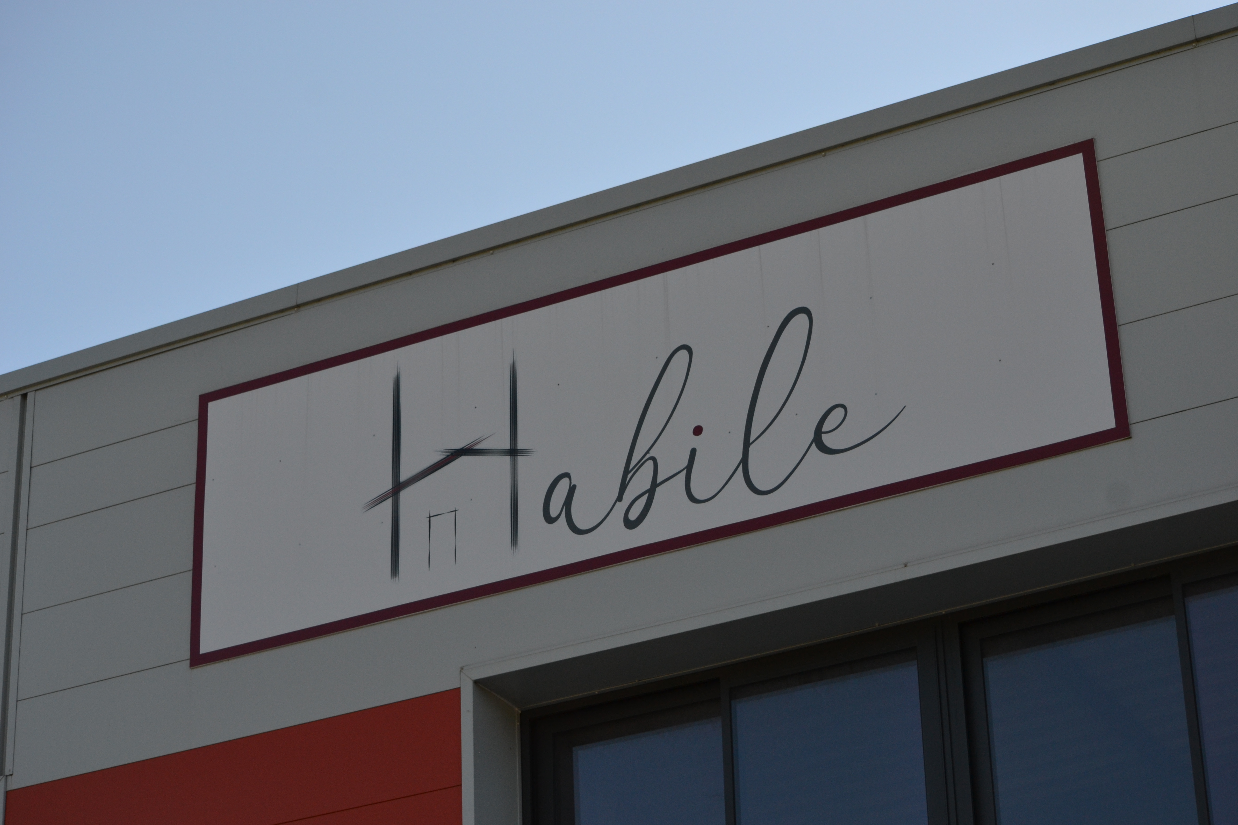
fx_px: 2837
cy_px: 412
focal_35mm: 82
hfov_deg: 24.6
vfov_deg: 16.6
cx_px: 619
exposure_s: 1/1600
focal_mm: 55
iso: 400
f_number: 5.6
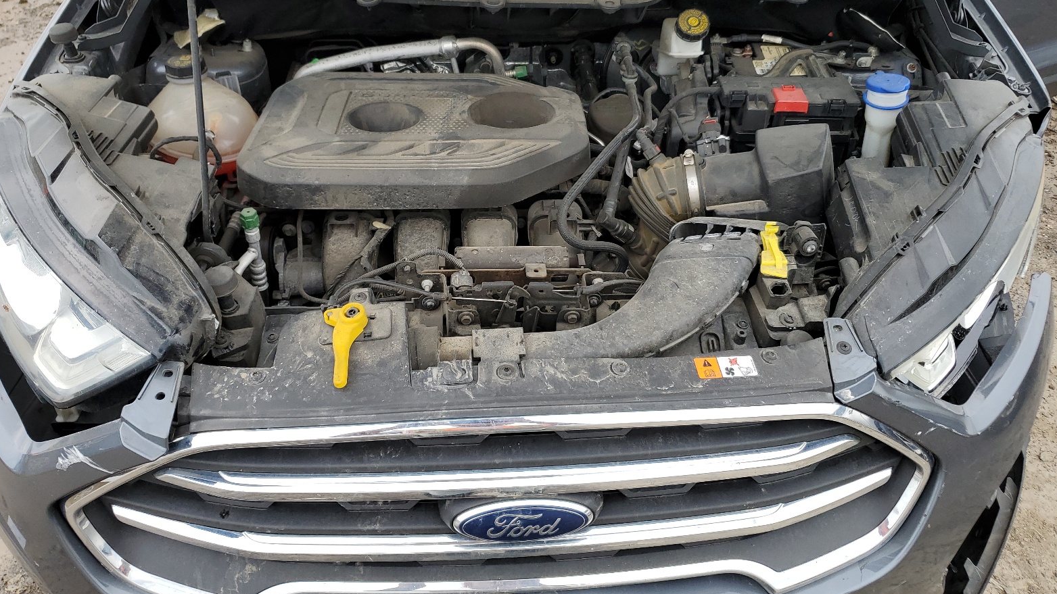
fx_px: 813
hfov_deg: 66.1
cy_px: 242
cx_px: 525
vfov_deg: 40.0
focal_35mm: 29
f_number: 1.5
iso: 50
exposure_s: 1/1111
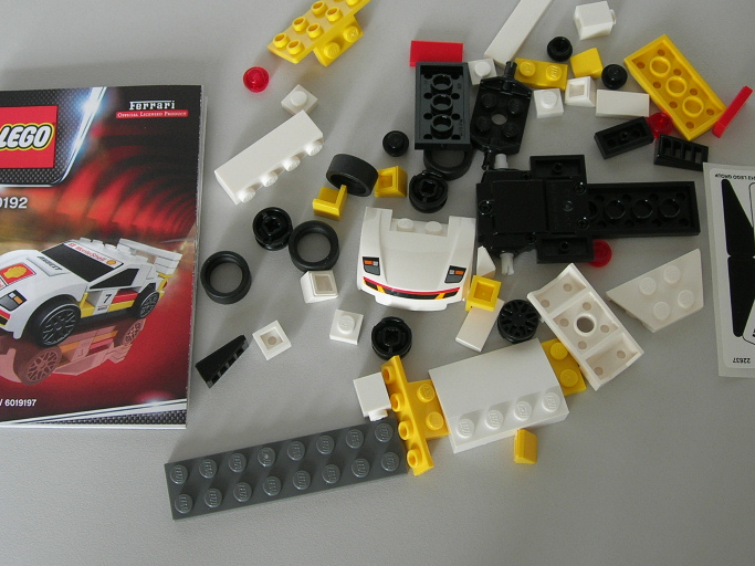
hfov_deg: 33.8
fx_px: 1243
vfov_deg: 25.6
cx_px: 391
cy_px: 212
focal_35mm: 57
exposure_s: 1/8
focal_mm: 7.8
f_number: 2.8
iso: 64
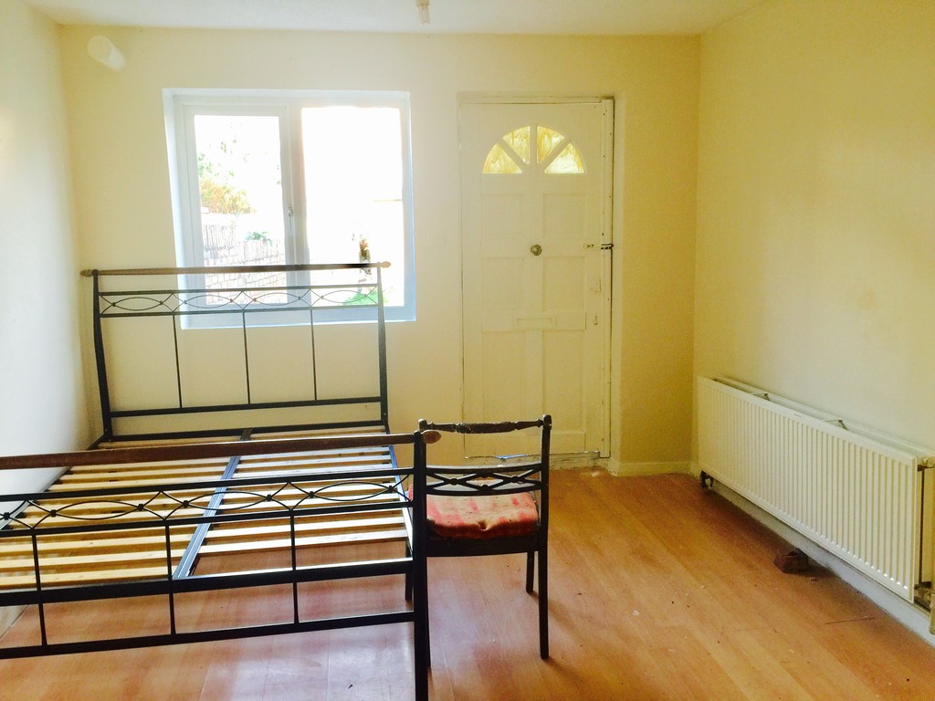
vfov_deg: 48.2
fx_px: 783
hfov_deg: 61.7
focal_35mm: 29
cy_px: 350
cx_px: 468
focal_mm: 4.15
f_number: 2.2
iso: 40
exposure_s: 1/33
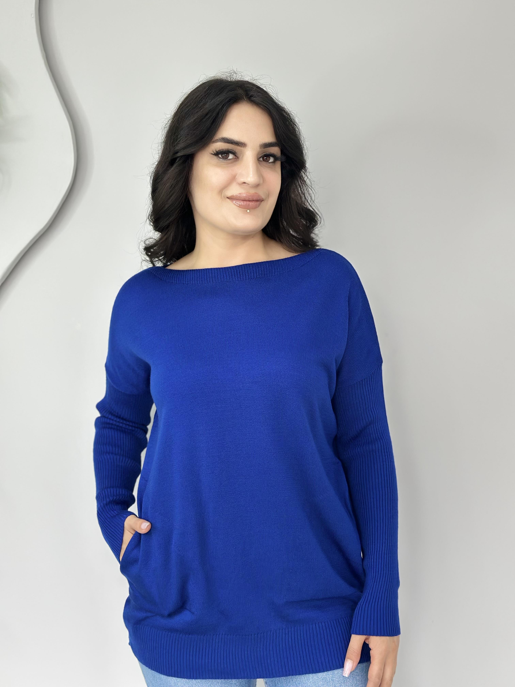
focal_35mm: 48
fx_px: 952
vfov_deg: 39.7
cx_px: 258
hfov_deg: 30.3
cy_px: 344
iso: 125
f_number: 1.78
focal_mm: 6.86
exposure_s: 1/95
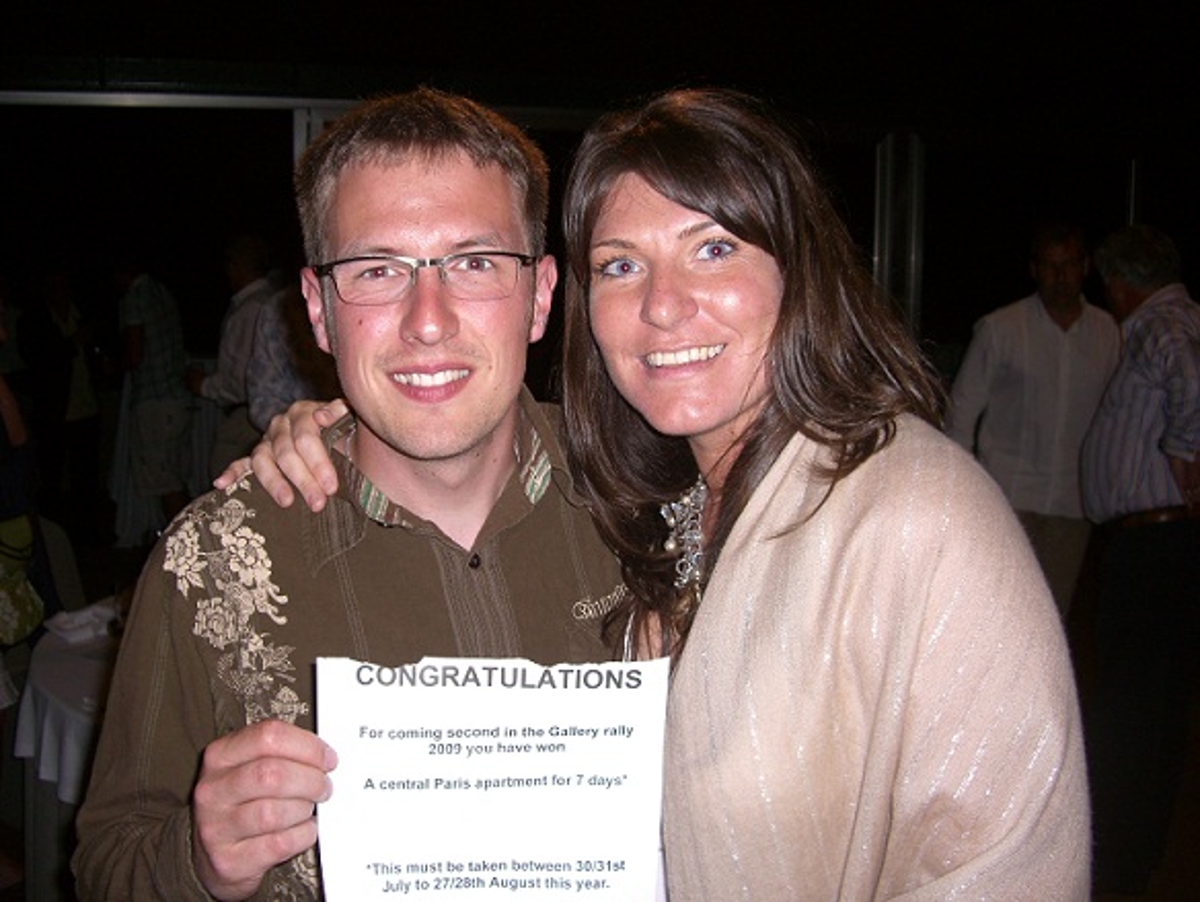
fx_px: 1318
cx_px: 600
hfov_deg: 48.9
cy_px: 451
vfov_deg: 37.8
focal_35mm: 38
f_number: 2.8
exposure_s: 1/60
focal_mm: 7.9
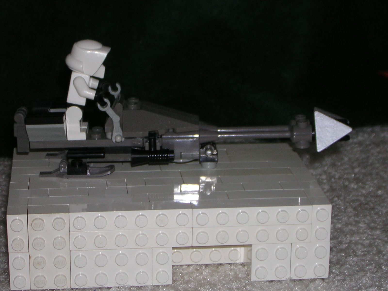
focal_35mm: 104
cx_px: 194
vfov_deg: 14.2
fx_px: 1166
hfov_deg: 18.9
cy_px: 146
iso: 50
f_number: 4.6
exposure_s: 1/60.1
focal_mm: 13.6
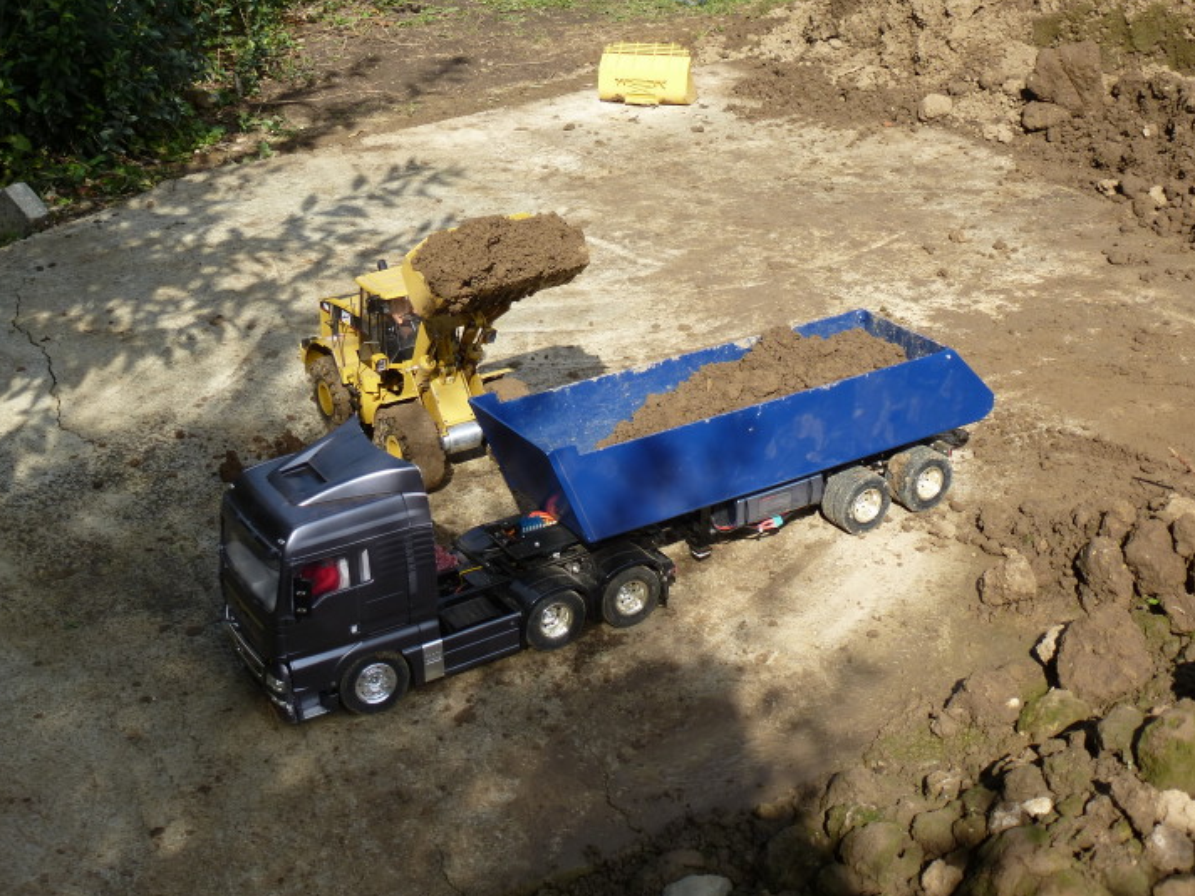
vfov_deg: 26.6
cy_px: 404
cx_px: 617
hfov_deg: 34.9
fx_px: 1899
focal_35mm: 55
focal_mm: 8.7
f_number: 4.1
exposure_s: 1/500
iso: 100
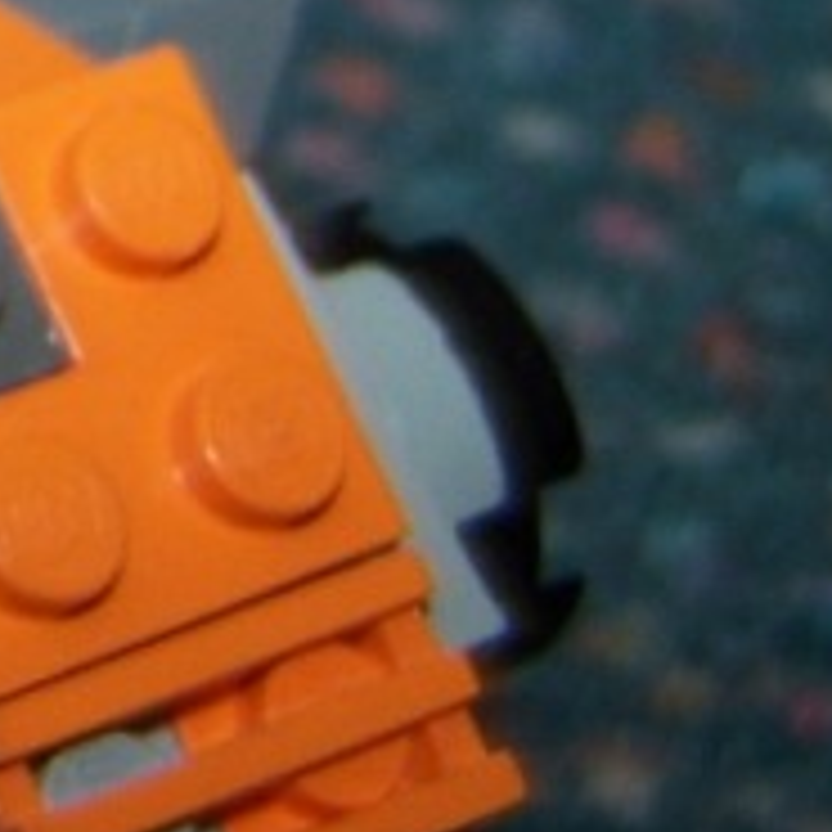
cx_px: -1084
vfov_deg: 9.7
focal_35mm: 175
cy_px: -398
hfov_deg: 9.1
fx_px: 4759
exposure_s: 1/60
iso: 80
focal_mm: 6.3
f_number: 2.8
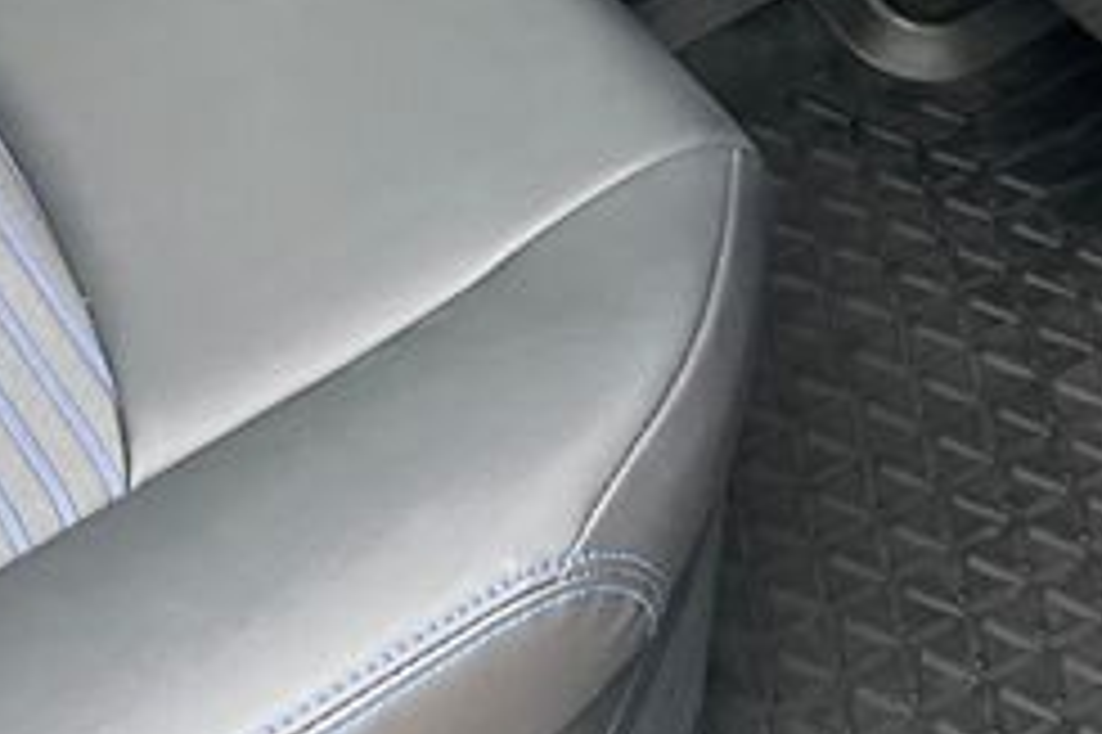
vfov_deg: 10.7
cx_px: 418
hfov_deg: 18.1
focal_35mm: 113
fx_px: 3457
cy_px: -896
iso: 125
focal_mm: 5.1
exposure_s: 1/93
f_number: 1.6
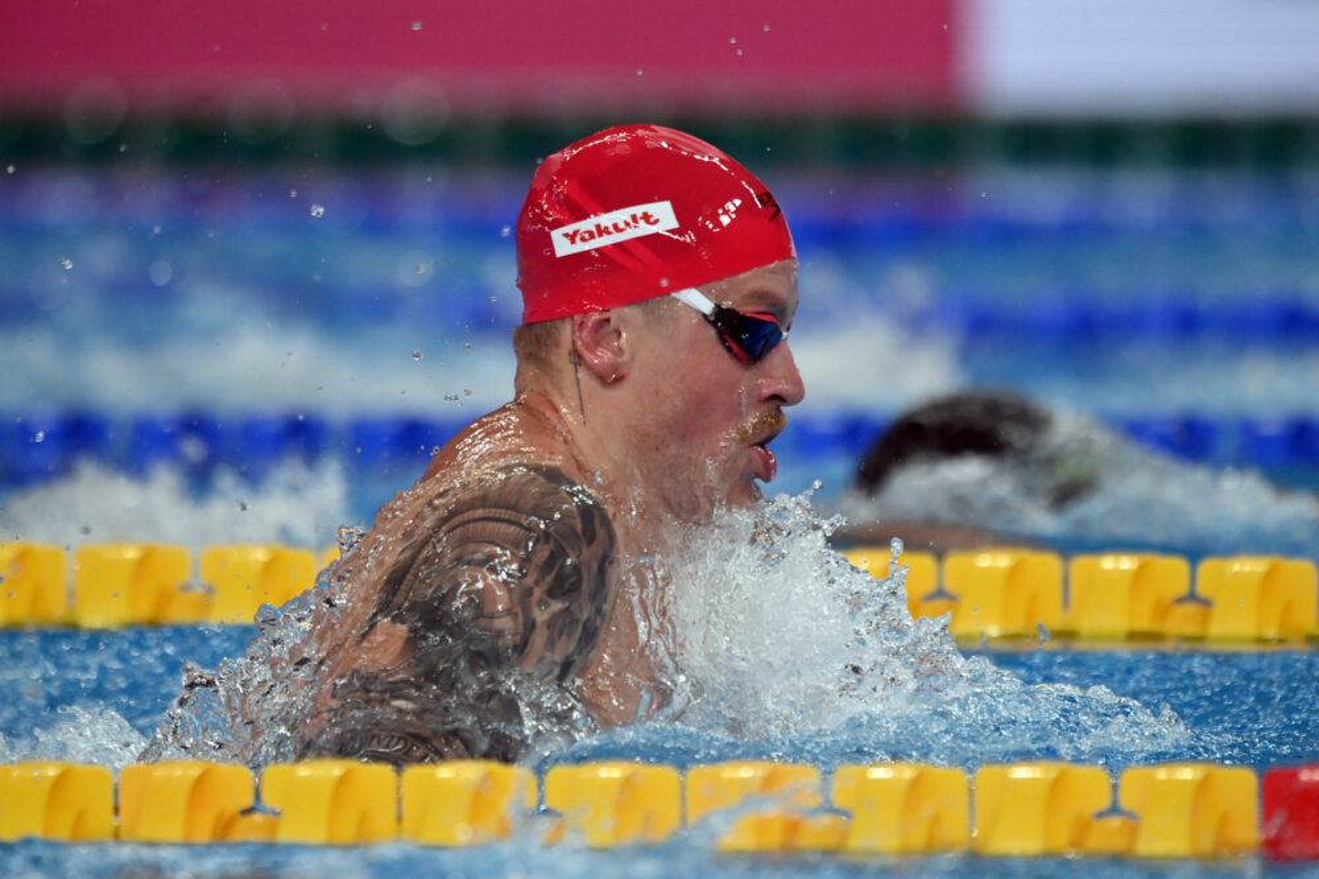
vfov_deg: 2.0
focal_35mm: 680
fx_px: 24905
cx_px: 660
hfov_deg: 3.0
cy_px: 440
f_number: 5.6
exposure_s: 1/2500
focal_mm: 680
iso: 3200
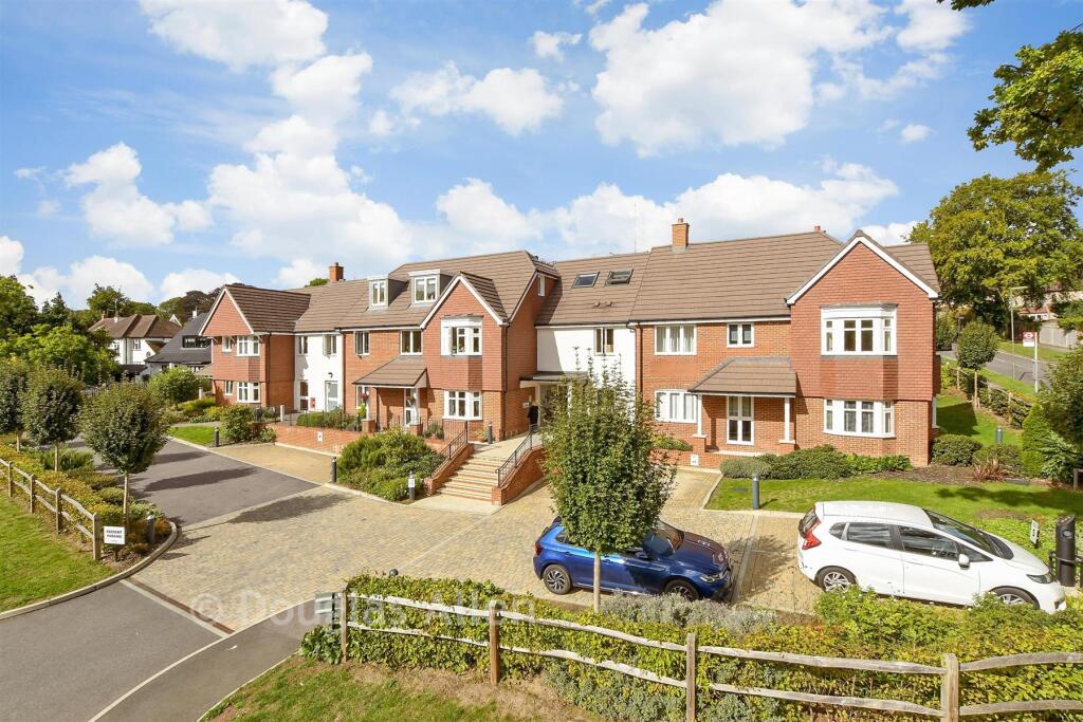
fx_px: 451
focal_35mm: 15
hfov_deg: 100.4
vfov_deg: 77.3
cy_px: 361
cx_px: 542
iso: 160
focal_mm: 10
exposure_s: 1/160
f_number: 11
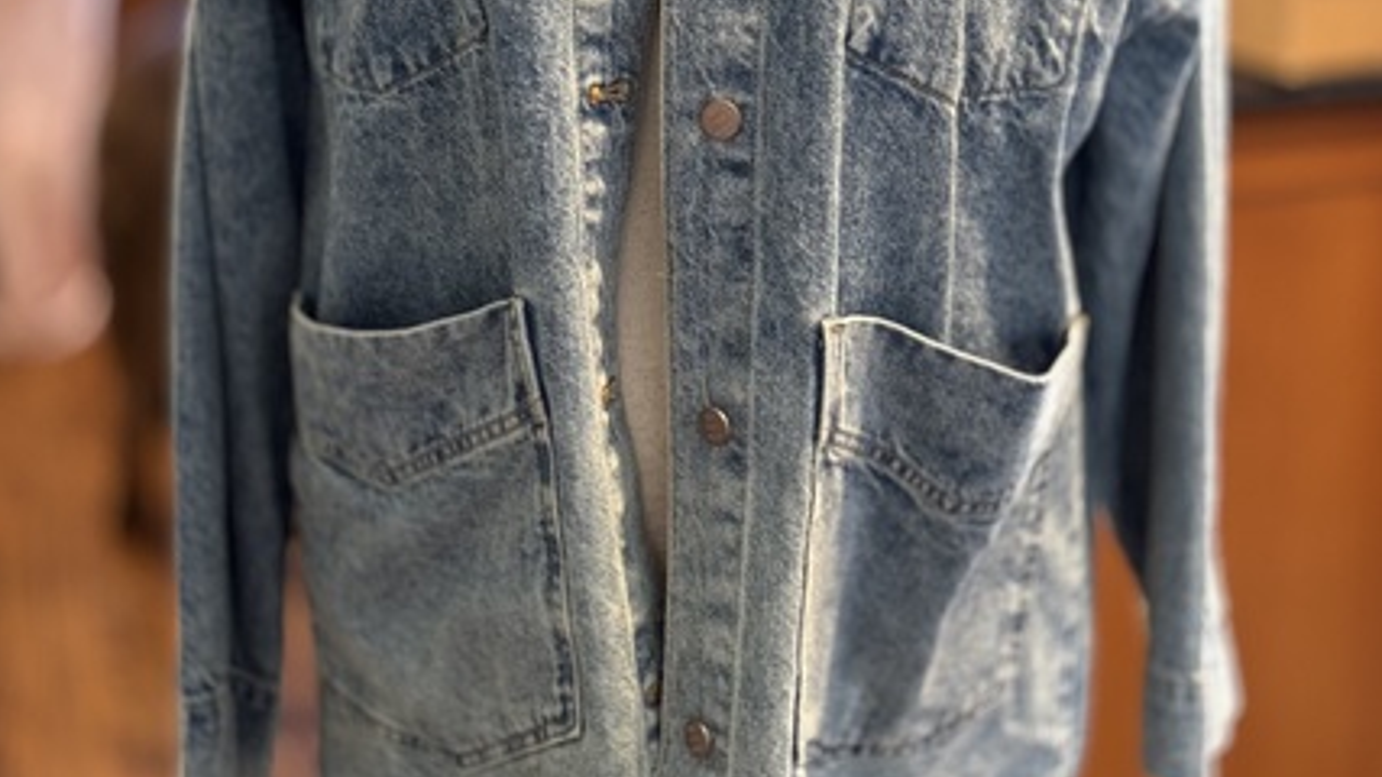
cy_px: 175
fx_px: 2601
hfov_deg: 29.8
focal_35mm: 71
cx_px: 694
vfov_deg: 16.9
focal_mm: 6.76
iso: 320
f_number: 1.78
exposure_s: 1/40
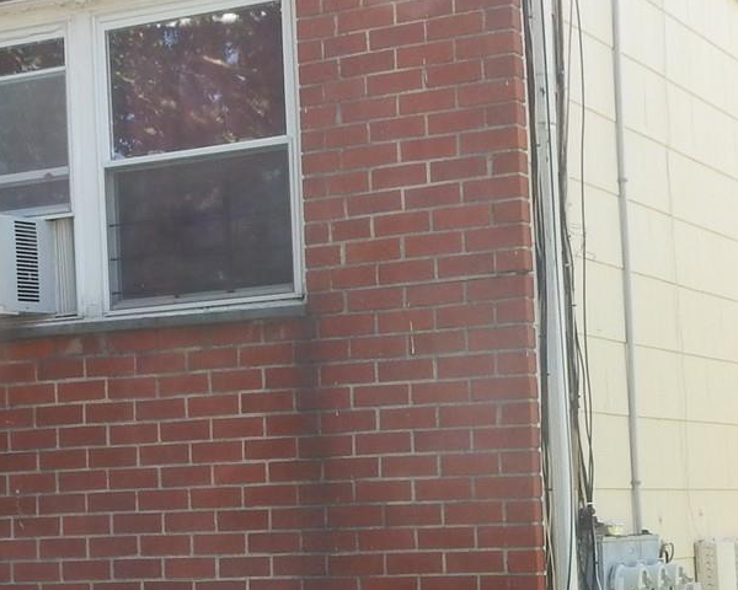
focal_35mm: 100
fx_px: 2184
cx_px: 154
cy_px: 497
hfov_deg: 19.0
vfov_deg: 15.3
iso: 125
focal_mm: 5.4
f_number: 4.8
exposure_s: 1/100
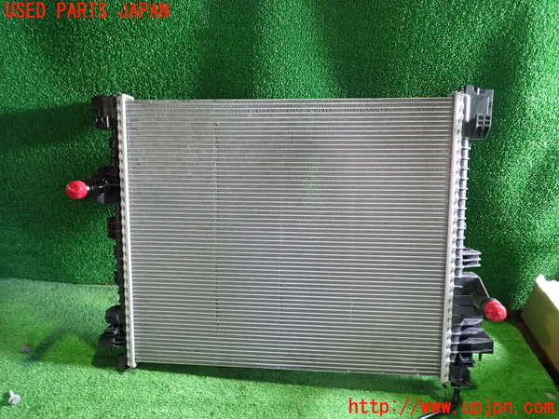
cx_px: 280
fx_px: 404
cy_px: 210
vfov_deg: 54.9
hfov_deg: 69.4
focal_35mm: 25
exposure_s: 1/30
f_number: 2
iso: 320
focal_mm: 4.5
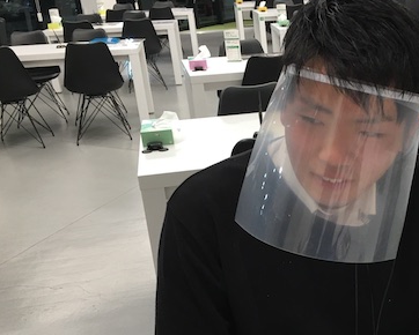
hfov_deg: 35.8
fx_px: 620
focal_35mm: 50
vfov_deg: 30.0
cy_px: 233
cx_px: 351
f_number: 2.2
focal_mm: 4.15
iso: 40
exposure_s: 1/30
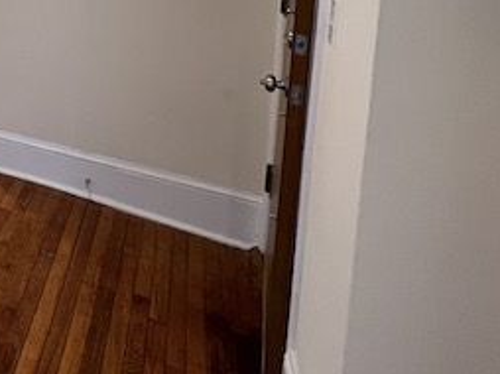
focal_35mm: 41
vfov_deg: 30.0
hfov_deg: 31.7
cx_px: -187
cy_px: -73
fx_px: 592
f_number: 1.8
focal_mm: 1.57
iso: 125
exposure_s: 1/60
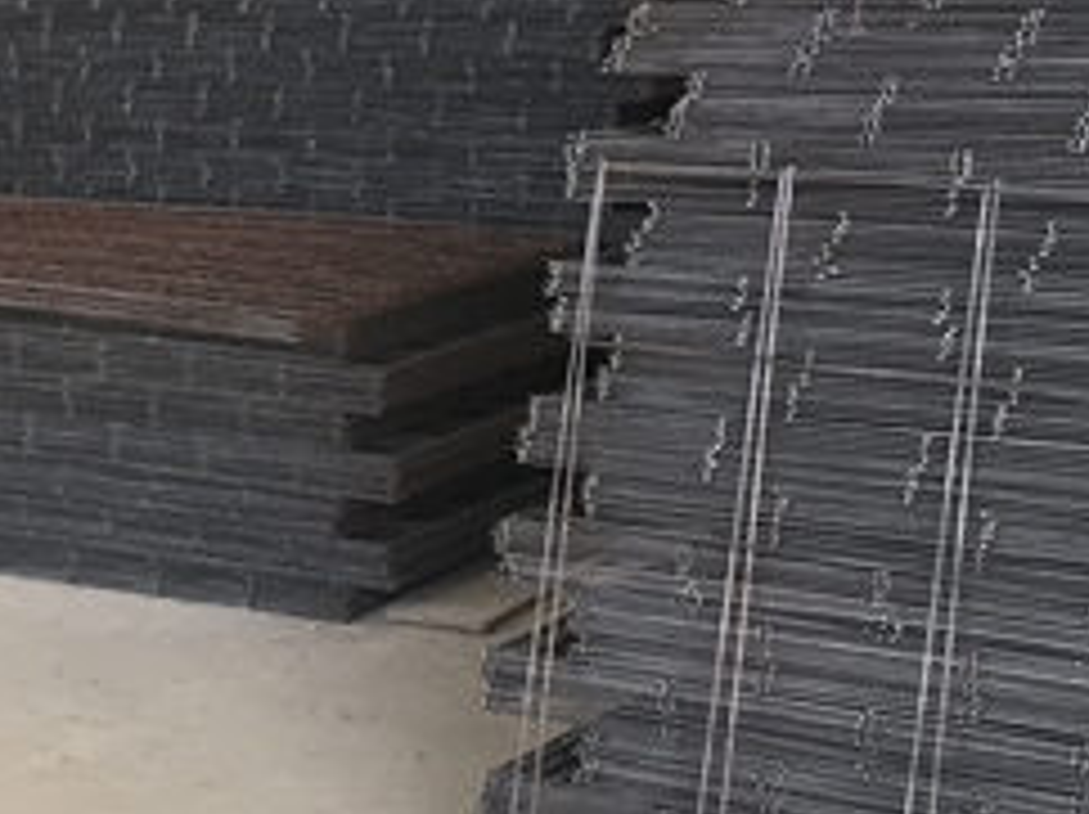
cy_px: 301
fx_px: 3017
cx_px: -9
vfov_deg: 15.4
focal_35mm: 96
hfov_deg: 19.8
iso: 80
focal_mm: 4.15
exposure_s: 1/30
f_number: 2.2
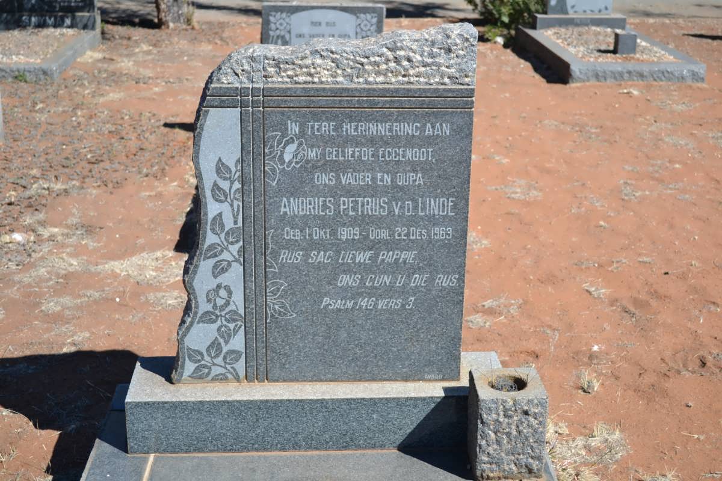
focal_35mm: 52
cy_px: 240
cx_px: 361
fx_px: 1053
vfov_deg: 25.8
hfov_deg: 37.9
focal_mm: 35
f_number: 5.6
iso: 125
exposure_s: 1/125
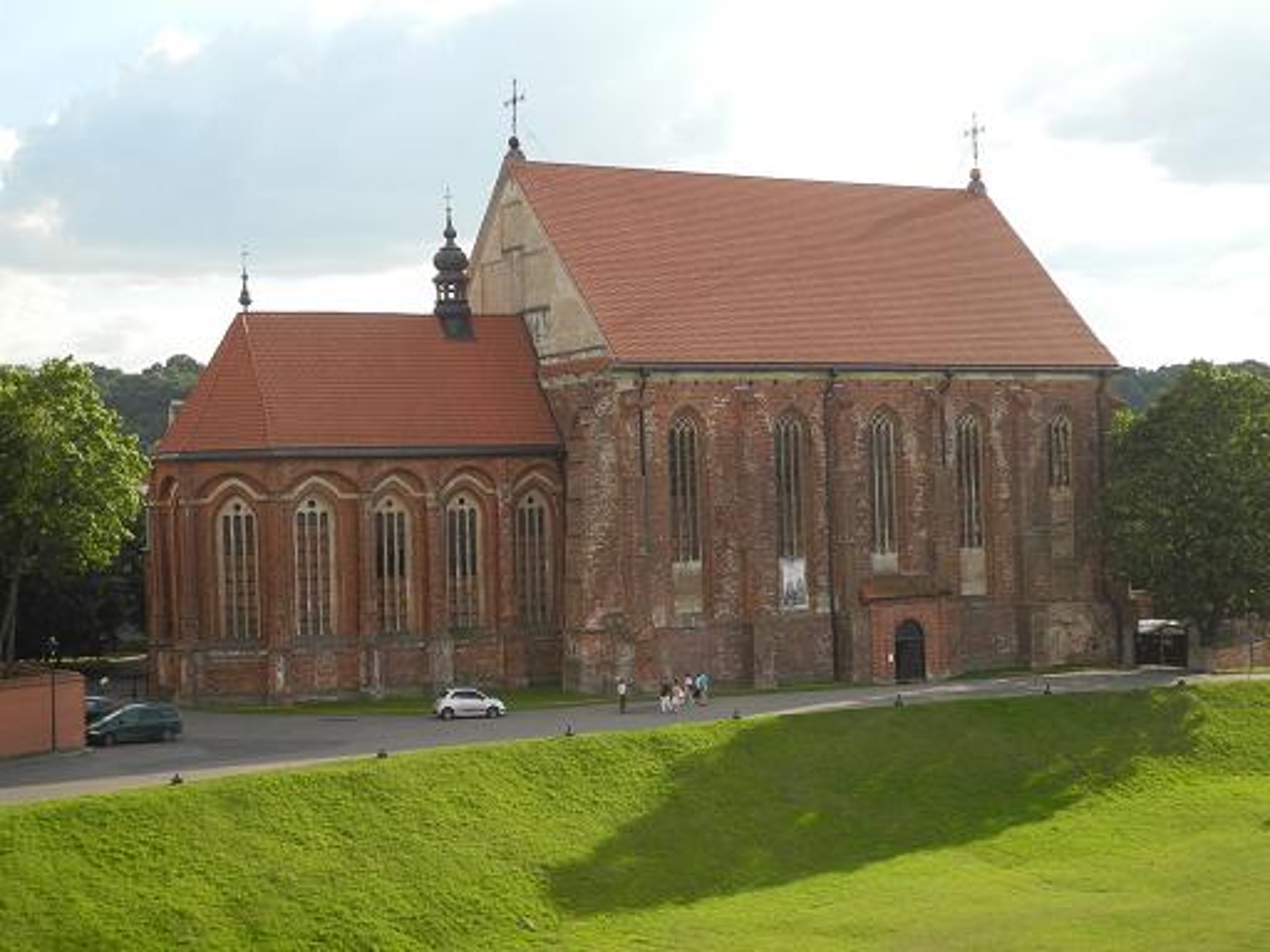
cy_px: 476
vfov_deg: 24.0
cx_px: 635
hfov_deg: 31.7
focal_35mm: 61
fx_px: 2238
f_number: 3.5
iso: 100
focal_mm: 13
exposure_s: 1/500
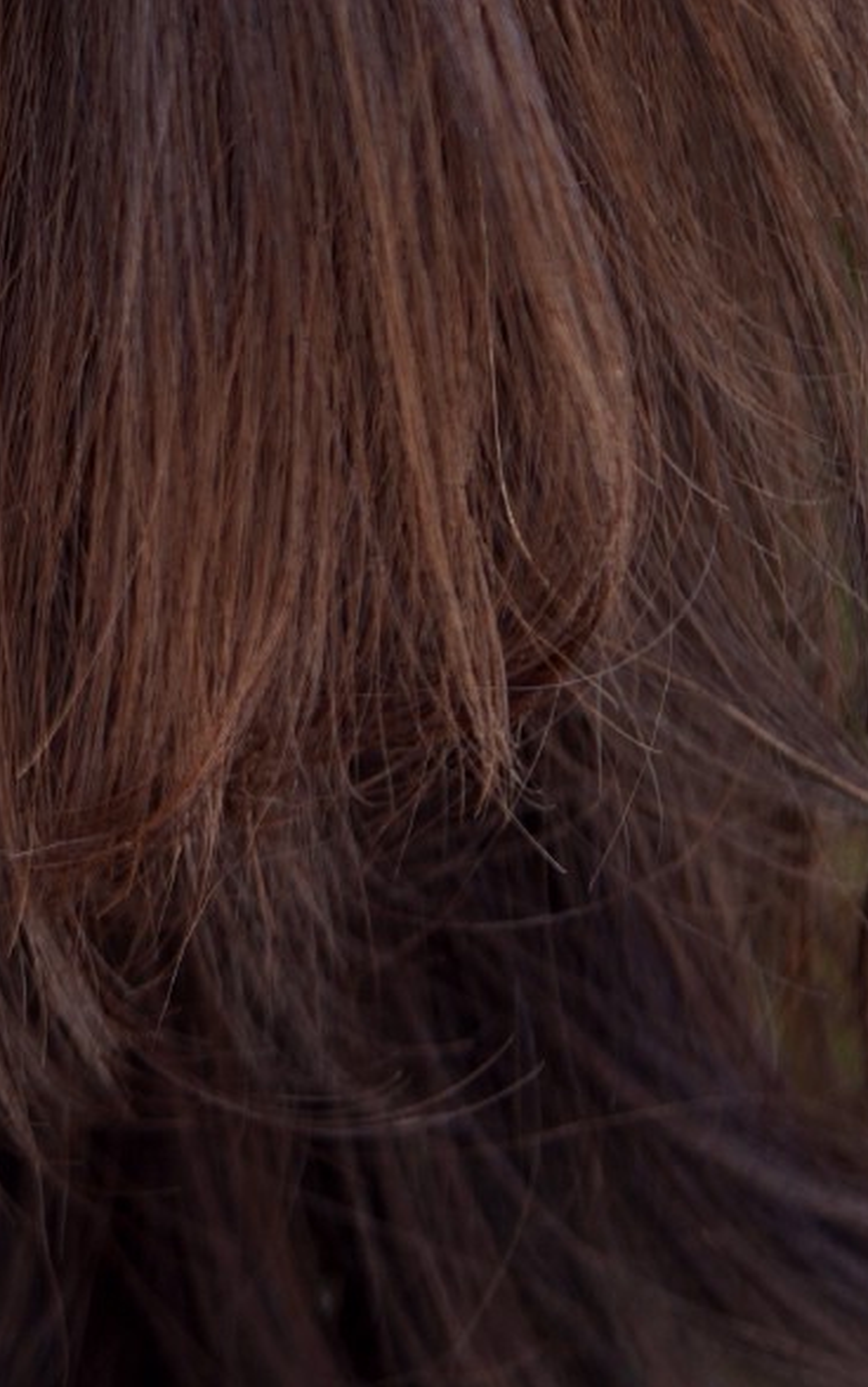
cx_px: -1064
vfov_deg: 4.6
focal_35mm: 449
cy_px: -797
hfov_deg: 2.9
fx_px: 16978
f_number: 3.5
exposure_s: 1/320
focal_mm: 90
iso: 80
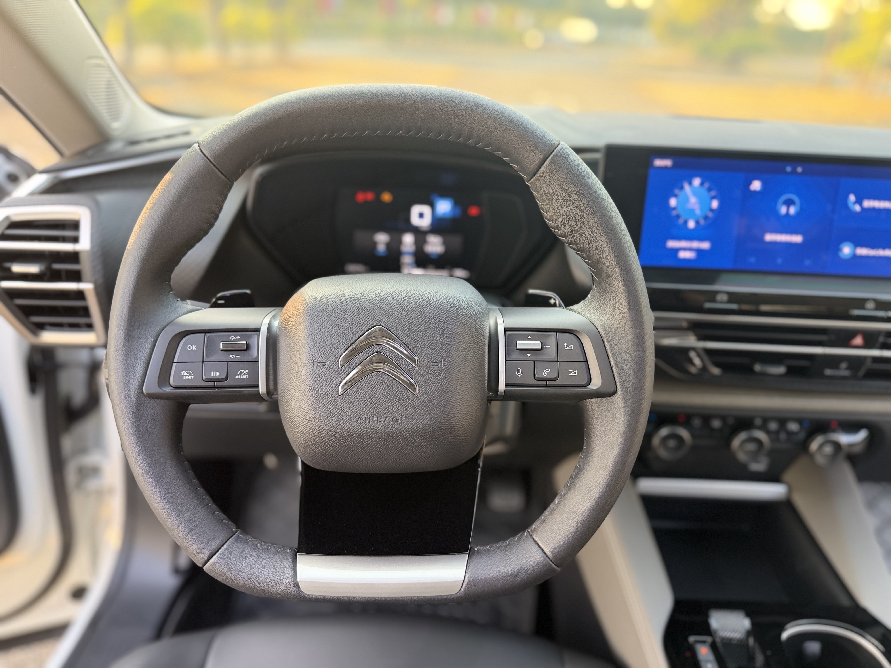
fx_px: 618
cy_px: 334
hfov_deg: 71.6
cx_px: 446
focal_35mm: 24
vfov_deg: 56.8
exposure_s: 1/77
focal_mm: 6.76
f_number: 1.78
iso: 200
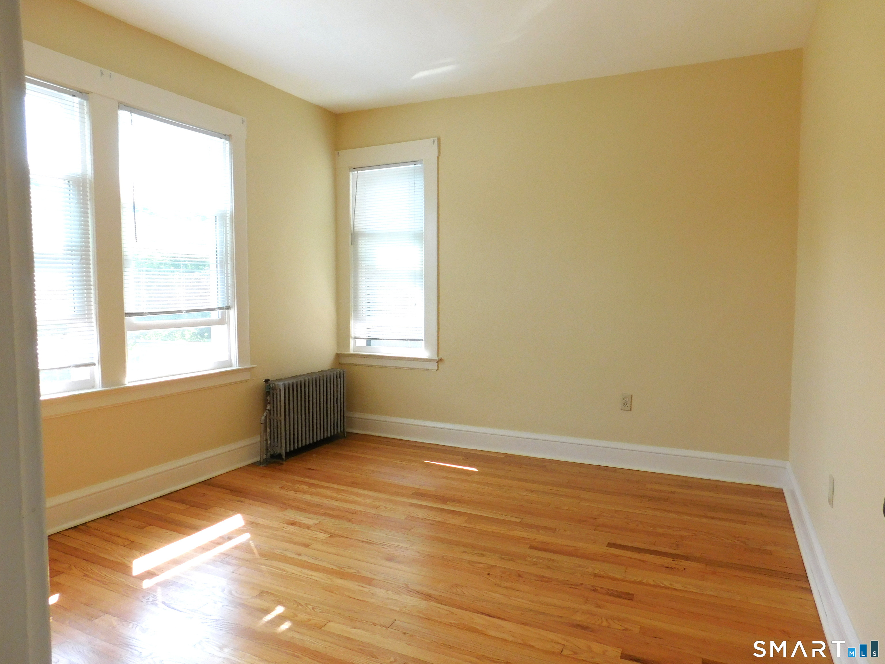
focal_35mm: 23
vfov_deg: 58.9
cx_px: 442
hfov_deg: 73.9
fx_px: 588
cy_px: 332
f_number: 3
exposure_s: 1/160
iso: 125
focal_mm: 4
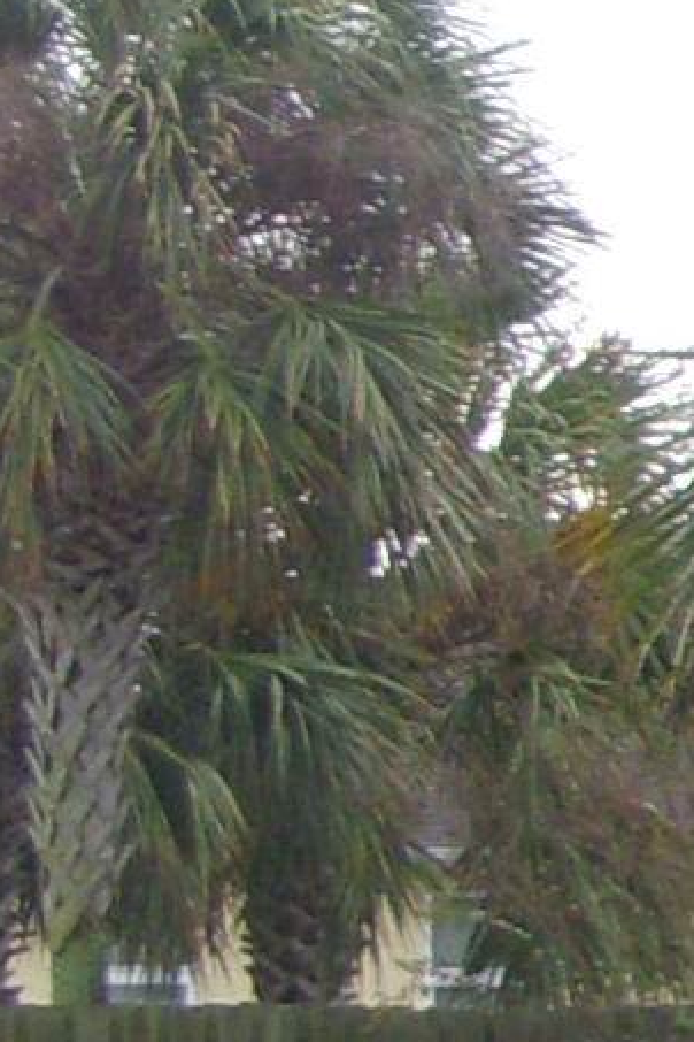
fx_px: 8327
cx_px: 2931
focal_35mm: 288
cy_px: 805
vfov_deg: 7.1
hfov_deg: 4.4
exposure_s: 1/125
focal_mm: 7.9
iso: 100
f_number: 3.4
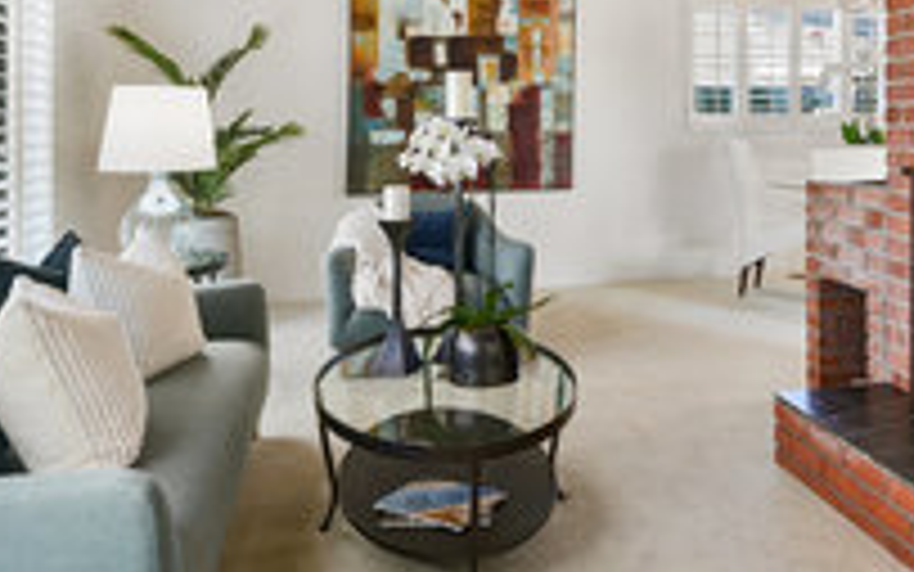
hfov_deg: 54.4
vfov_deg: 35.6
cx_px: 592
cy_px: 149
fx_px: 872
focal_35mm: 35
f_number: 9
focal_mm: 16
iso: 400
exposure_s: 1/20
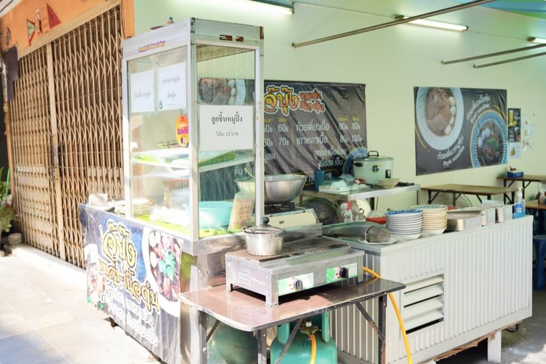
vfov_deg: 36.4
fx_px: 553
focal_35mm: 36
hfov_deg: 52.5
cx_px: 273
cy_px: 182
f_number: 4.5
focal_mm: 36.5
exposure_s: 1/80
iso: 100
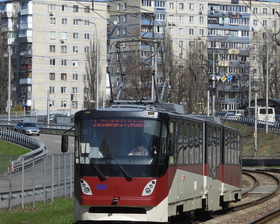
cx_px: 103
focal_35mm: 226
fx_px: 1873
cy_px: 116
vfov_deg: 6.8
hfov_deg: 8.5
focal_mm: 26.8
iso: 100
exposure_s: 1/1250
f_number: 4.5
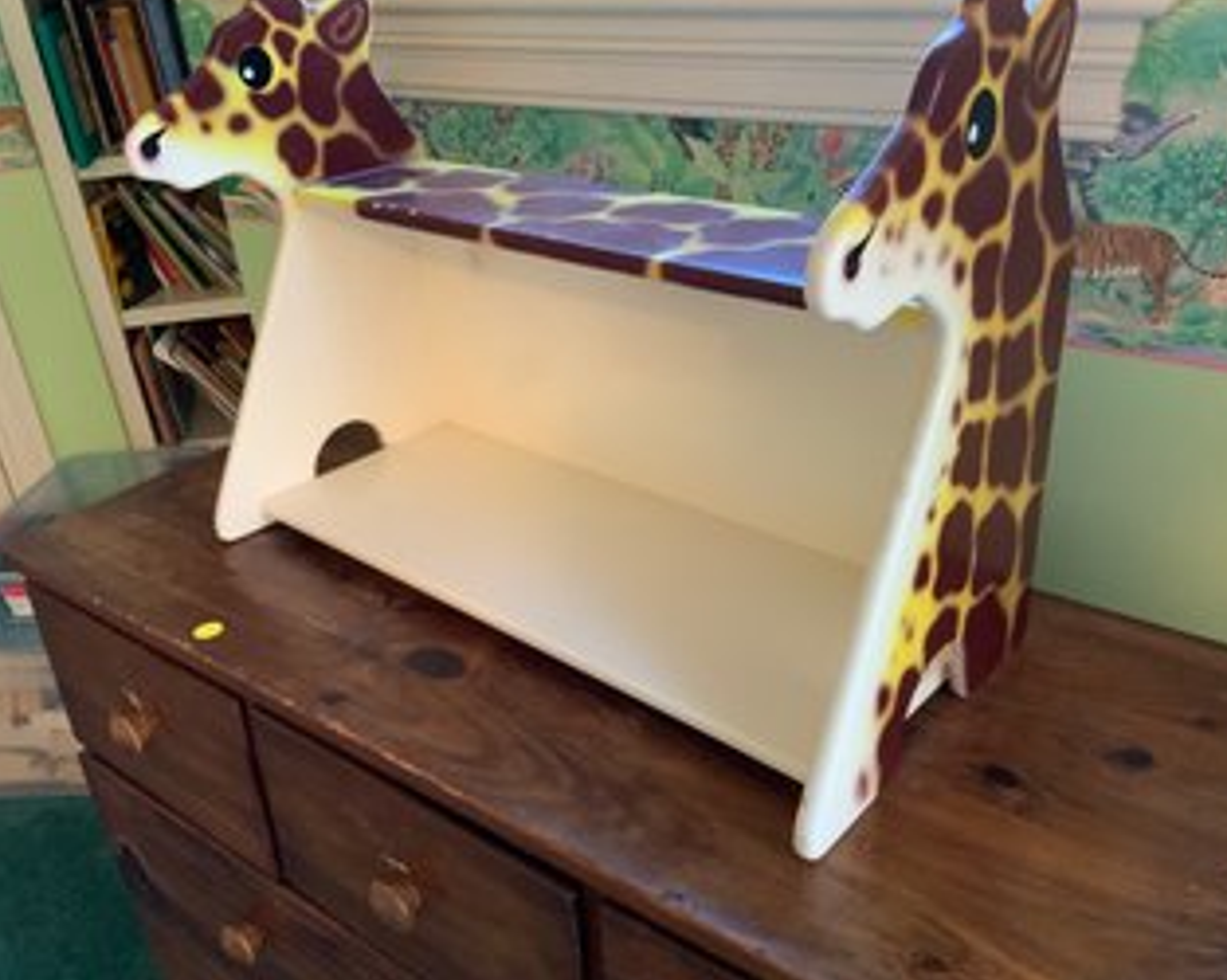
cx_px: 633
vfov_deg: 47.1
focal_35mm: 31
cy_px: 484
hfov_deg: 57.2
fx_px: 1125
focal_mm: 3
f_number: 1.8
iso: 200
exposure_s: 1/40
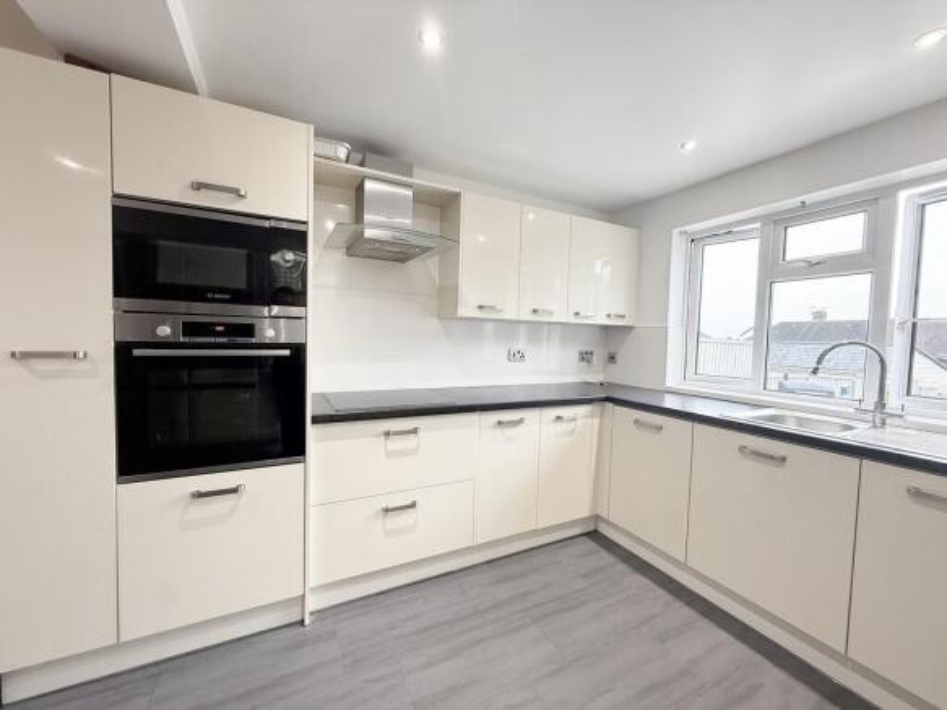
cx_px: 474
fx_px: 383
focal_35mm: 14
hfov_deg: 102.1
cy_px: 355
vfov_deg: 85.7
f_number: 2.2
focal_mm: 2.22
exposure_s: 1/100
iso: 160
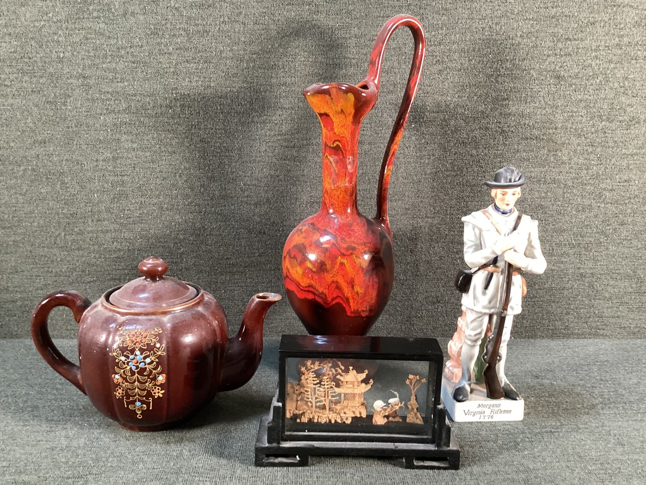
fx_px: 579
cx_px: 323
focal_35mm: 31
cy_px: 242
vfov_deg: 45.4
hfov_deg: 58.3
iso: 200
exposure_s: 1/60
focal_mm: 3.3
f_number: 2.4
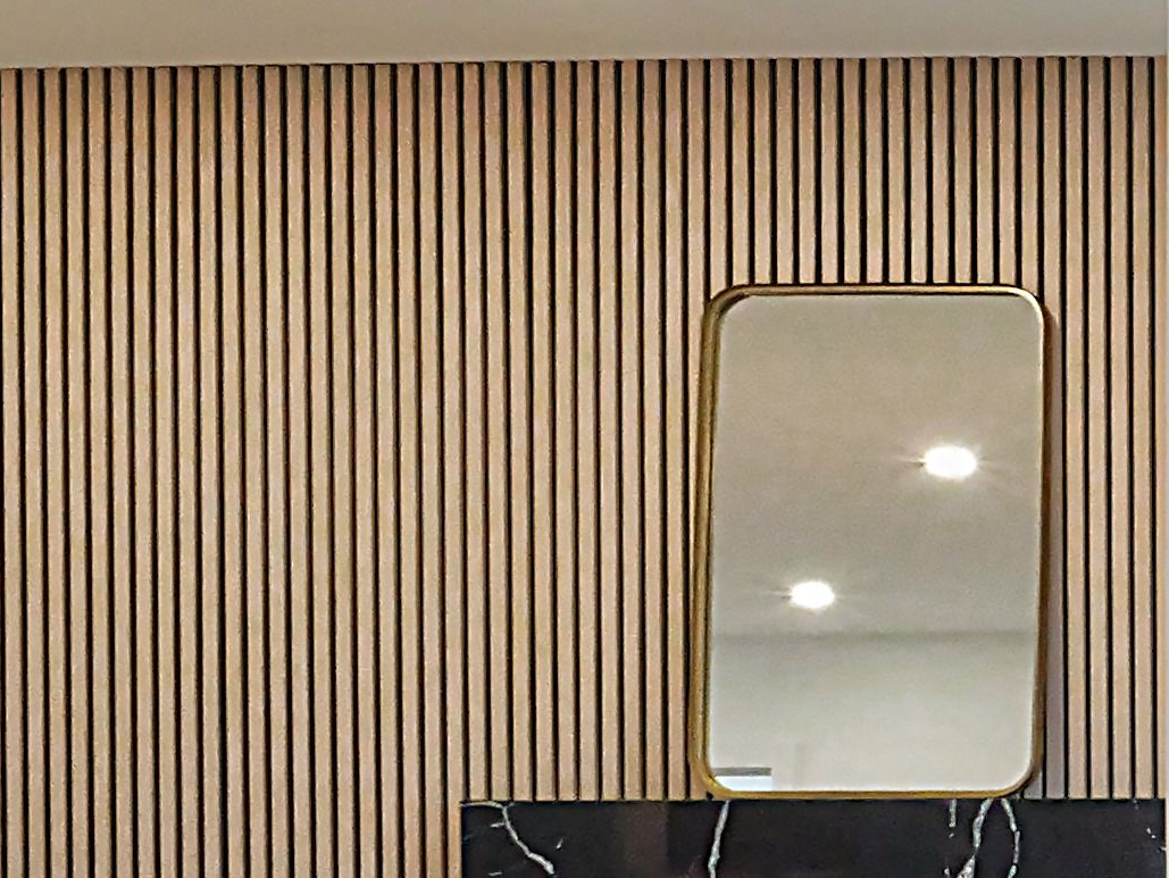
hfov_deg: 14.0
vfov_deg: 14.4
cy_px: 935
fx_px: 3413
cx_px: 2752
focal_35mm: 101
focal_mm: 9
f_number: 8
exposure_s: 1/40
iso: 1600
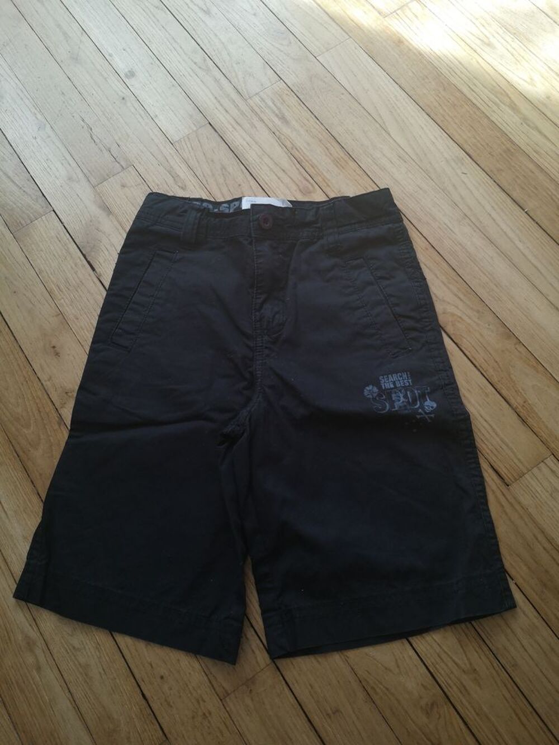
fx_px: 581
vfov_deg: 65.3
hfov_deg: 51.4
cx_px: 280
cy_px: 372
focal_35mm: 27
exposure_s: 1/100
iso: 100
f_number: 1.8
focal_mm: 3.95
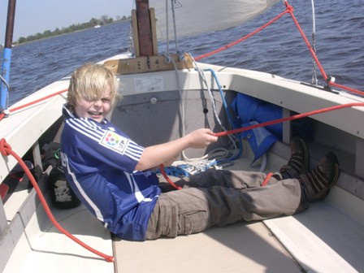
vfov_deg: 32.2
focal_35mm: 45
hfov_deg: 42.1
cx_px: 182
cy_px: 136
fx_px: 473
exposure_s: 1/313
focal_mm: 6.7
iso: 70
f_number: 5.8
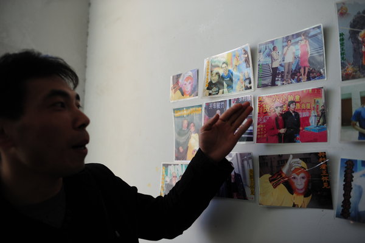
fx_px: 324
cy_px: 122
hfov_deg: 58.8
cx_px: 182
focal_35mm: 32
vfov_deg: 41.0
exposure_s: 1/250
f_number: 2.8
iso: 200
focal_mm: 32
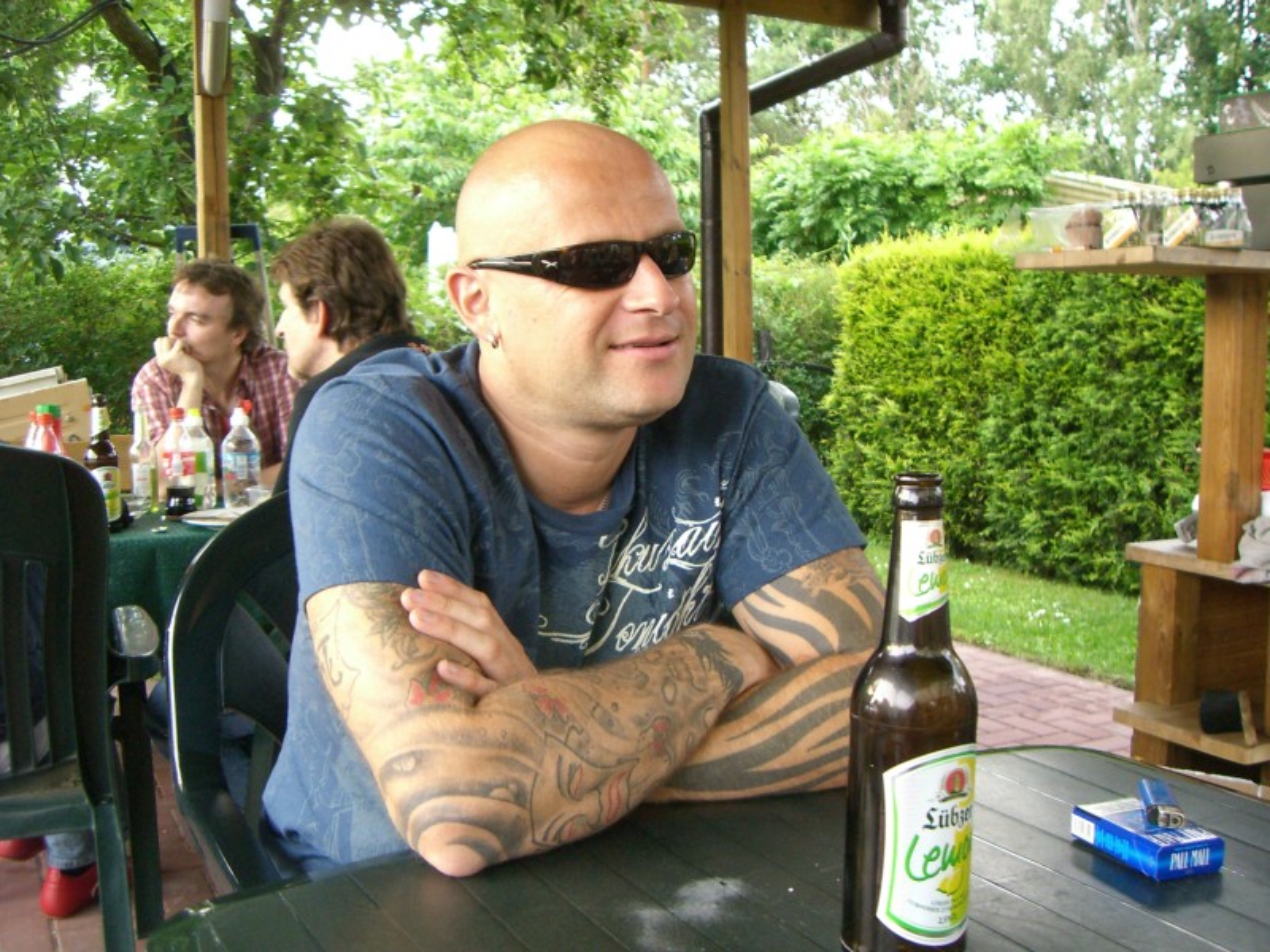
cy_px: 476
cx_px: 635
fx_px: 1394
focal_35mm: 38
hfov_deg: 49.0
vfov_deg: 37.7
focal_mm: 6.2
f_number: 2.7
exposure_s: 1/80
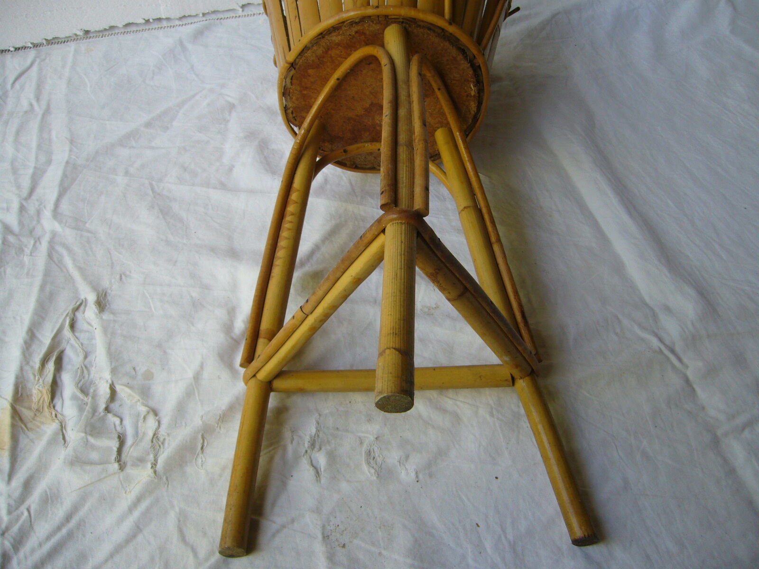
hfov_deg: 52.6
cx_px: 380
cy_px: 284
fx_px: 767
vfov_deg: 40.7
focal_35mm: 35
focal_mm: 5.8
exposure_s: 1/80
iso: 80
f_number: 2.8
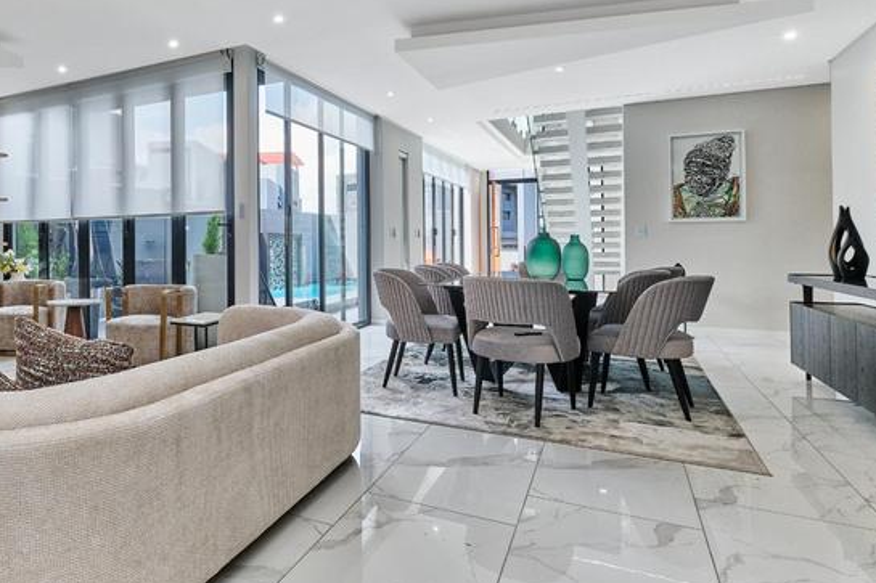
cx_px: 270
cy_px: 237
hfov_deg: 75.3
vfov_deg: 56.8
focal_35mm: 22
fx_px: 535
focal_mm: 10
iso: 800
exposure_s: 1/100
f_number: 8
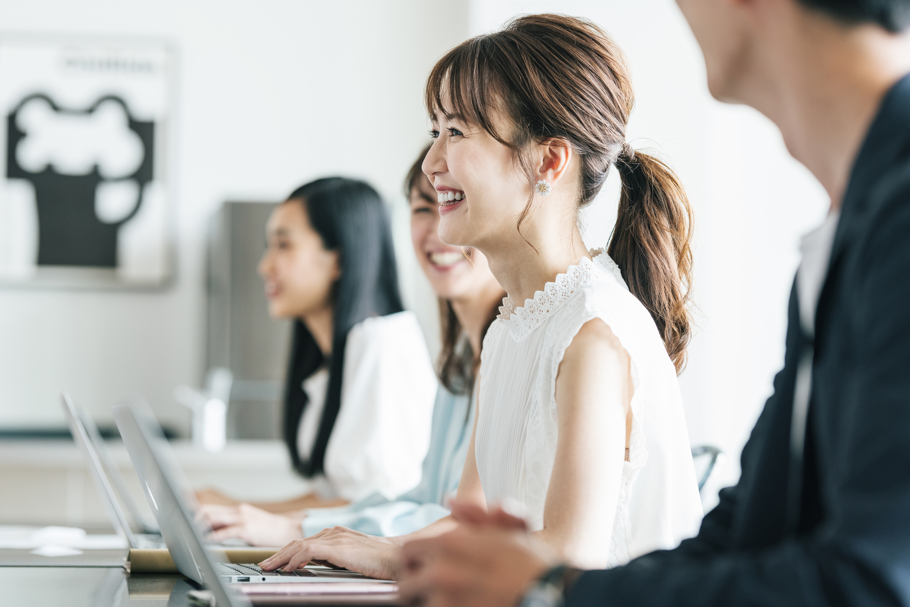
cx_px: 455
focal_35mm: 105
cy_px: 304
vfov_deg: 13.0
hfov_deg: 19.5
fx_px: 2654
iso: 640
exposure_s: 1/200
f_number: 2.8
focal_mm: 105
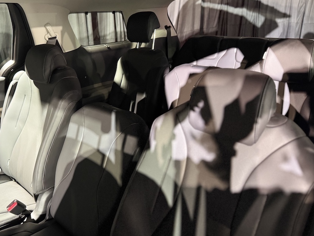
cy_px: 109
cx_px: 129
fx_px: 263
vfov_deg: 48.2
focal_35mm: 29
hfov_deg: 61.2
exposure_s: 1/42
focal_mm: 6.76
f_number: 1.78
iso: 800
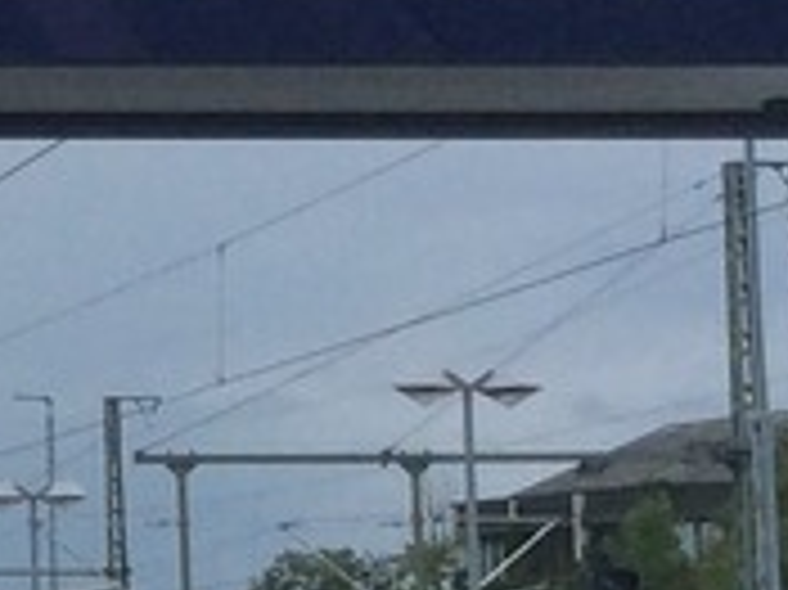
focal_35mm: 229
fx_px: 5209
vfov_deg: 6.5
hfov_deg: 8.2
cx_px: -901
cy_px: 162
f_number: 2.4
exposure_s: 1/230
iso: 32
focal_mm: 3.3
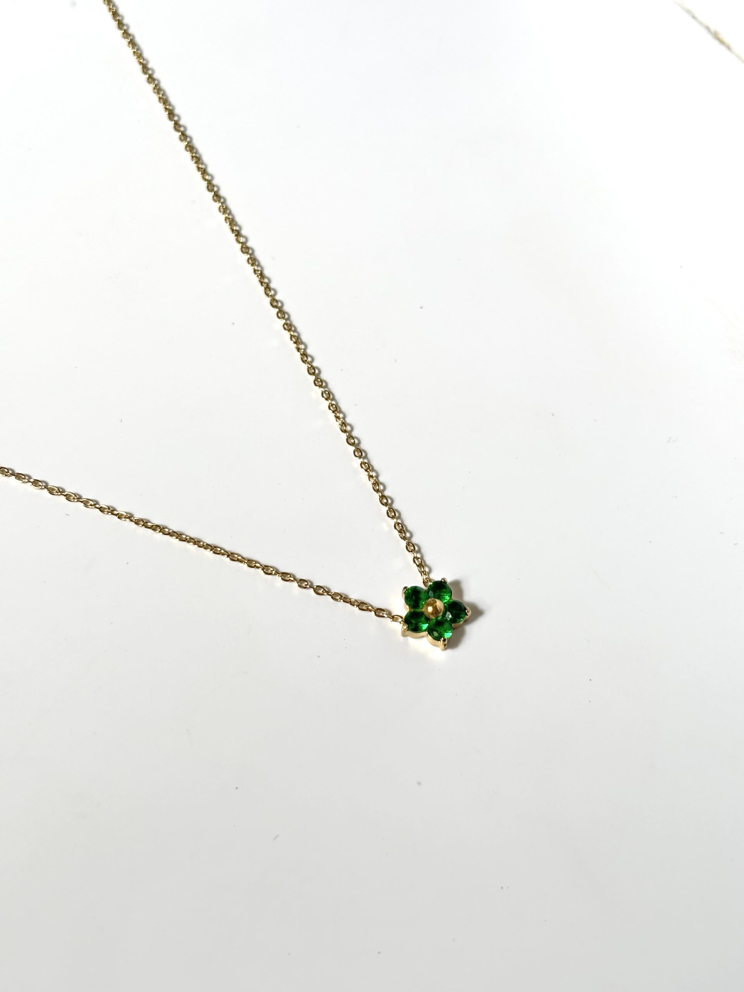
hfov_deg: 28.0
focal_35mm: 52
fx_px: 1490
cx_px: 372
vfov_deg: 36.8
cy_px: 496
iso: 50
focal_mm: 5.96
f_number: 1.6
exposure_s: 1/95
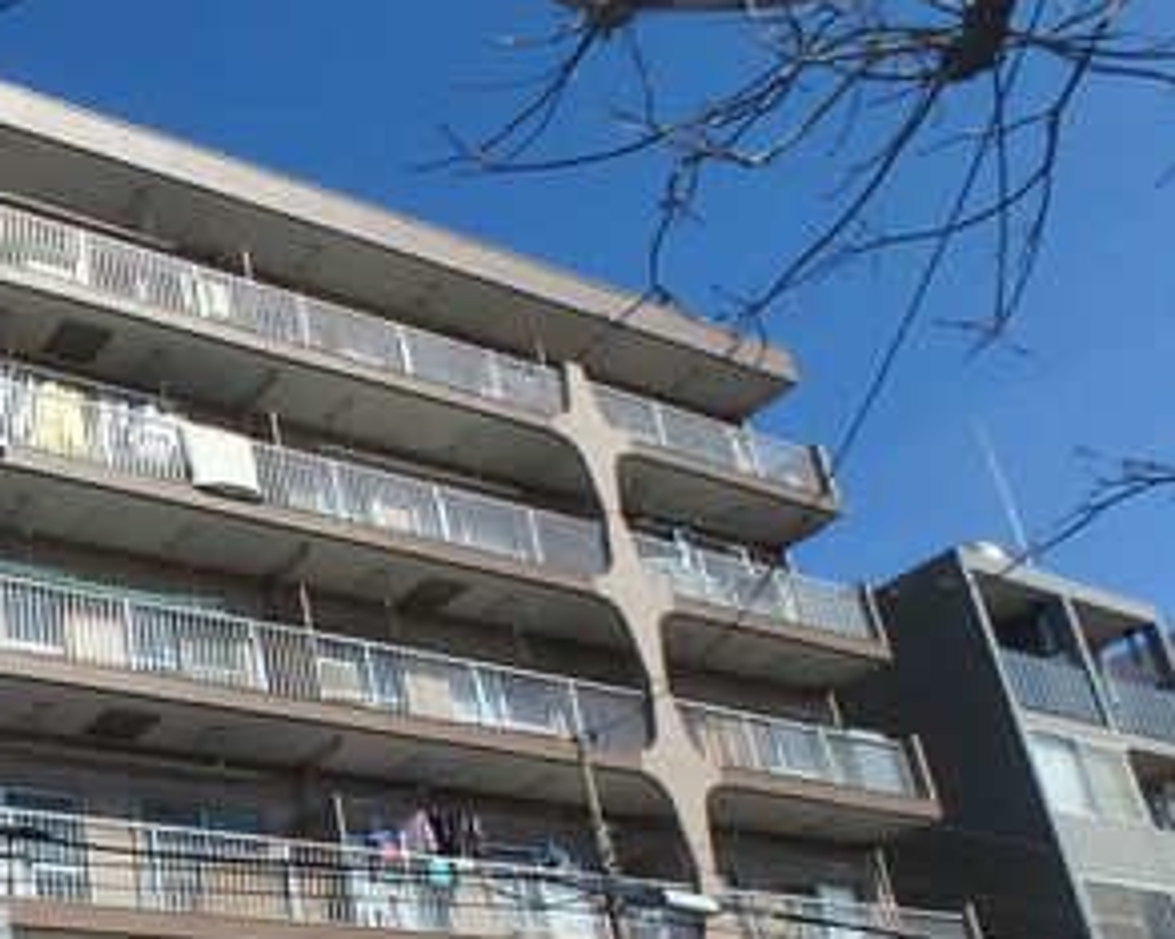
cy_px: 835
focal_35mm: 42
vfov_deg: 33.8
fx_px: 1460
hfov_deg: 38.6
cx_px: -16
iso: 125
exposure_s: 1/640
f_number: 6
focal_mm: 3.7
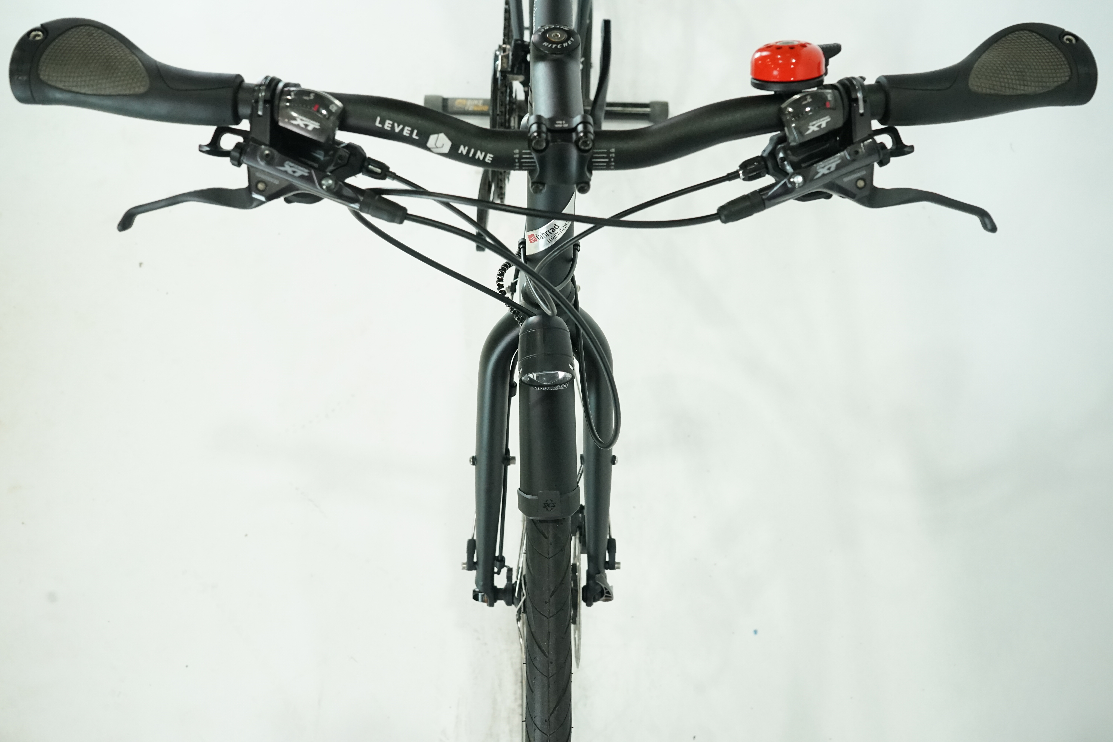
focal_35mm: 35
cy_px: 371
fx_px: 1082
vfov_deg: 37.9
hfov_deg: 54.4
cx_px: 556
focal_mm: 35
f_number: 7.1
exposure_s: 1/200
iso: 3200
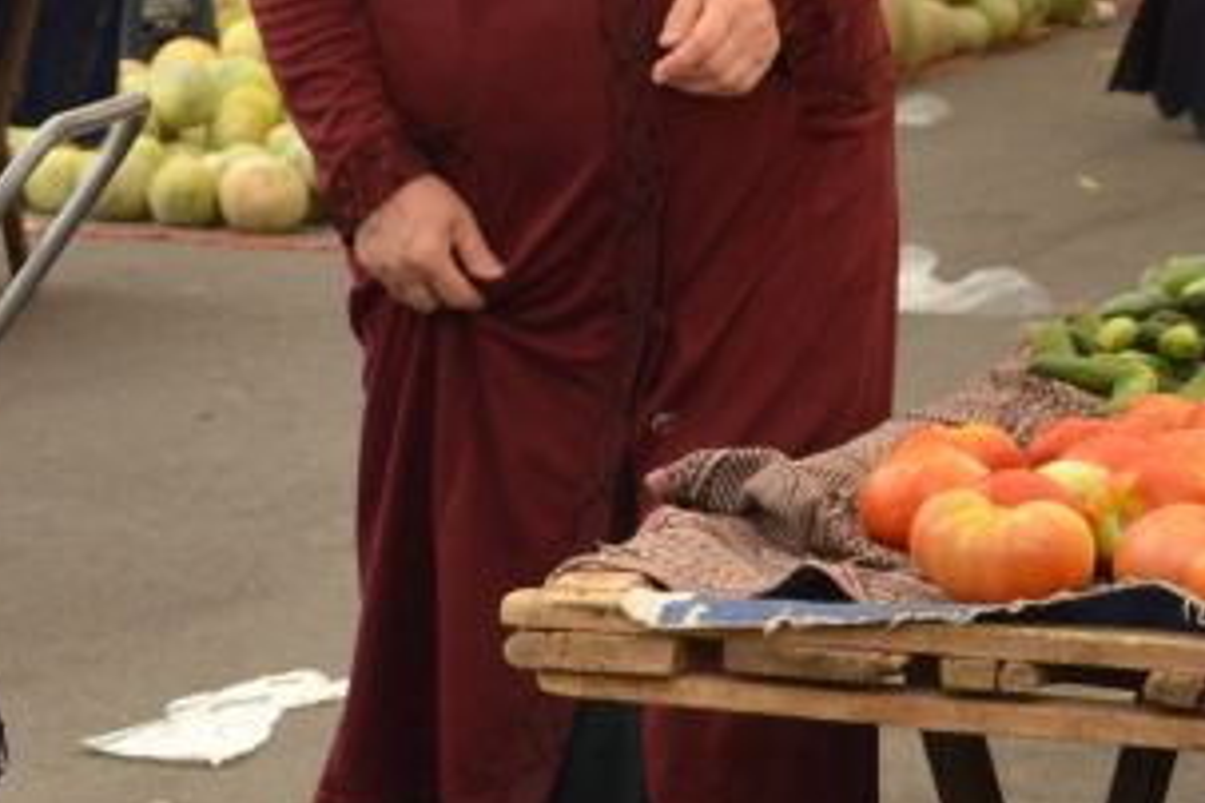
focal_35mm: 171
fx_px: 5723
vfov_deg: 8.0
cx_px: -652
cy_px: 314
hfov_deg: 11.5
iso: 360
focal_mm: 32
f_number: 5.6
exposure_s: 1/125
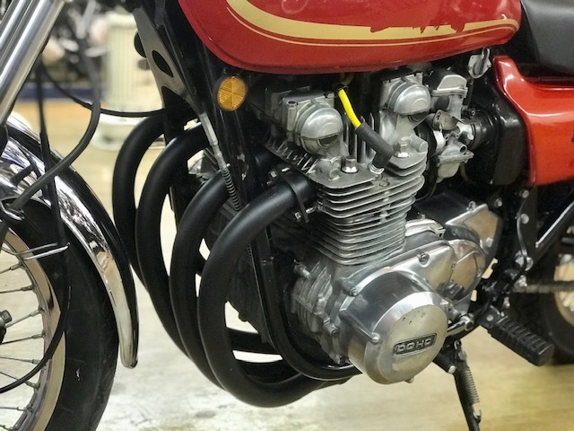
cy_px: 216
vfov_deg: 25.7
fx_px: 945
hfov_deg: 33.8
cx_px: 287
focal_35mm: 57
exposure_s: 1/60
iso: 640
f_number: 2.8
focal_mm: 6.6
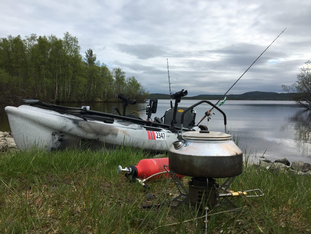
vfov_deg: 48.2
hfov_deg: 61.7
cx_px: 156
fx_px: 261
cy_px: 117
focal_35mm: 29
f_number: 2.2
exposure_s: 1/986
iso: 25
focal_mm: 4.15
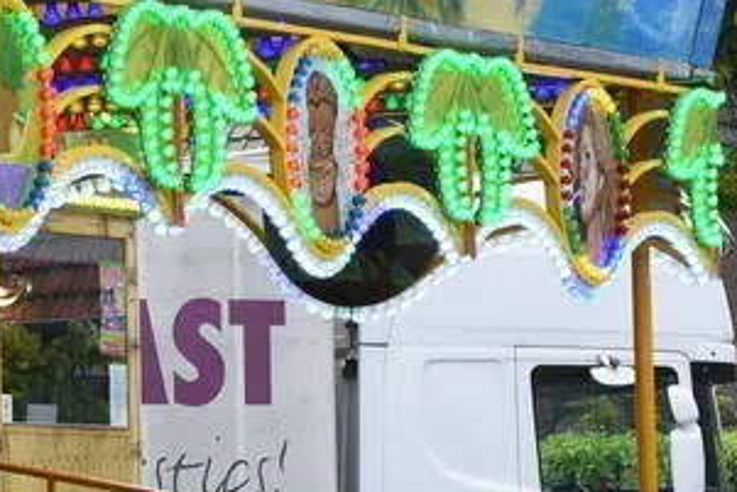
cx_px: -419
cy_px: 214
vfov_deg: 3.7
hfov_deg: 5.5
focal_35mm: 370
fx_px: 7578
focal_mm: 58
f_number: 5
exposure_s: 1/320
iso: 320
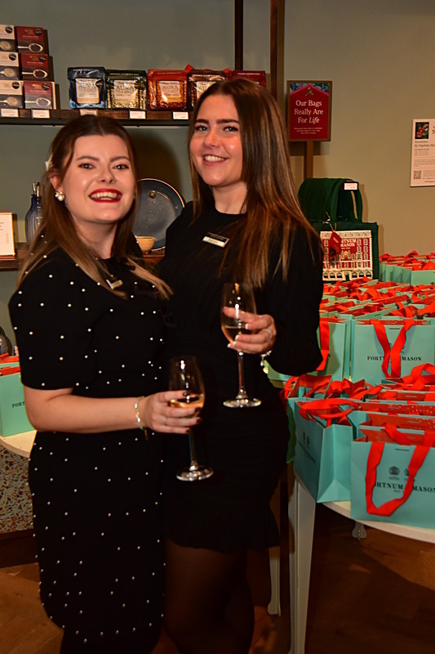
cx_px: 218
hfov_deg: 29.9
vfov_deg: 43.6
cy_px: 327
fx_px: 816
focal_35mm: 45
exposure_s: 1/50
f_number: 5
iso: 1600
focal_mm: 45
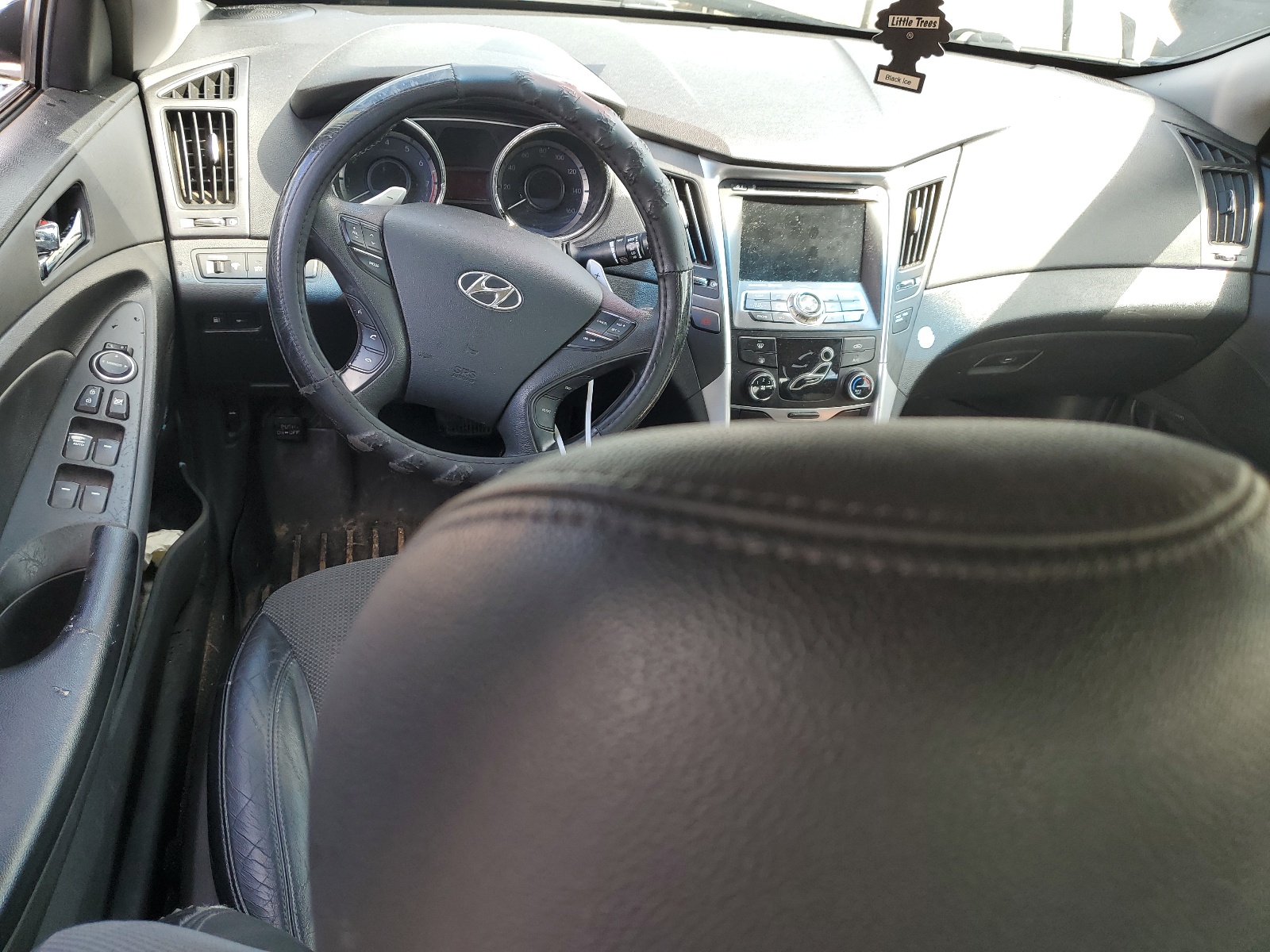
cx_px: 635
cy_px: 476
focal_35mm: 26
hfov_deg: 67.3
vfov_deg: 53.1
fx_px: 954
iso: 50
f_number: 1.5
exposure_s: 1/152
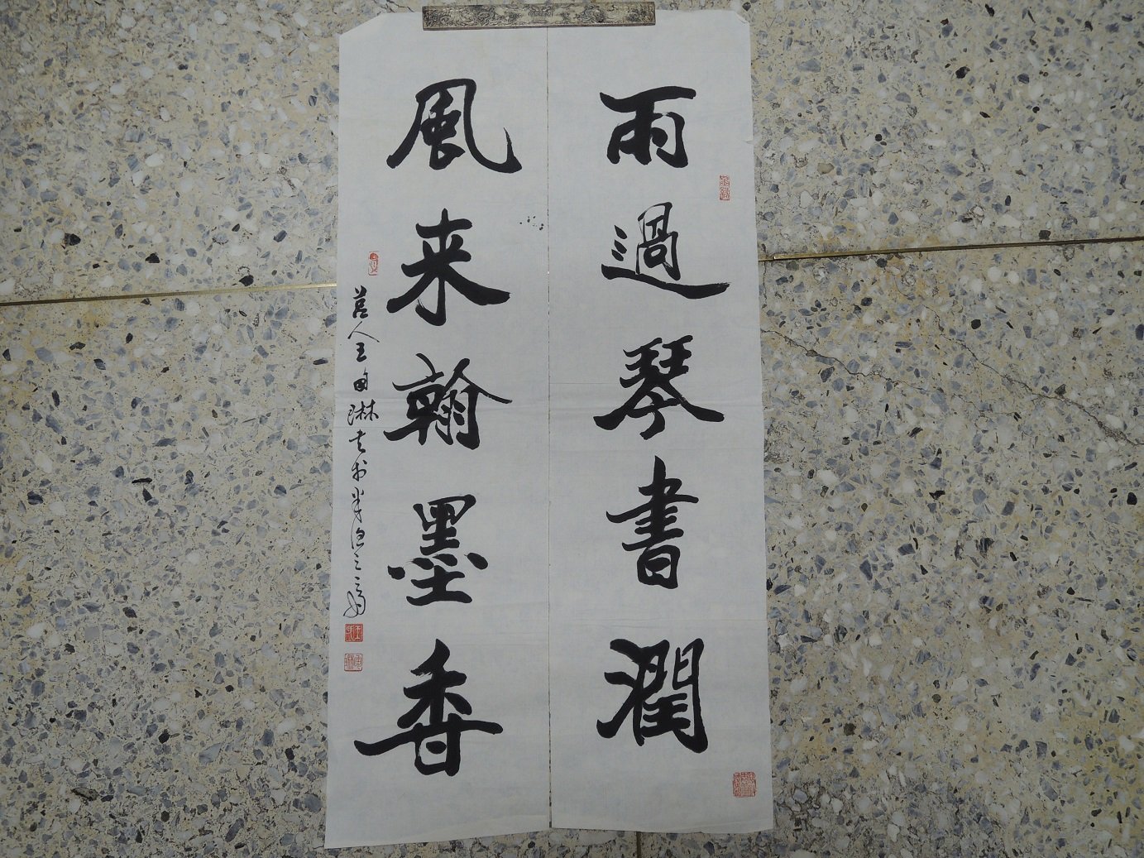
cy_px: 429
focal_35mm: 24
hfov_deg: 71.6
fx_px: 793
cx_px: 572
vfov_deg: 56.8
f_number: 2.8
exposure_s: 1/30
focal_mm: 4.3
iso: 160
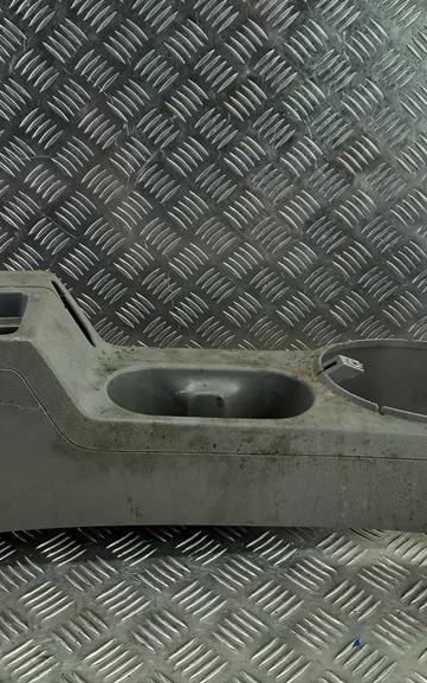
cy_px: 264
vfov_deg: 42.4
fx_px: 874
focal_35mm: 47
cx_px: 219
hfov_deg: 27.4
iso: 40
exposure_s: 1/50
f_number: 1.8
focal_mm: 4.6
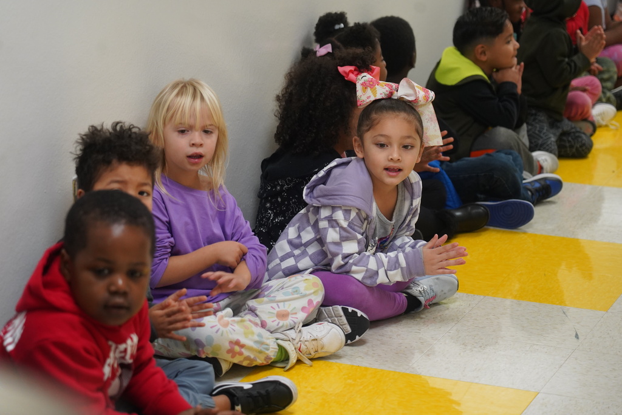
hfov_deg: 19.5
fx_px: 1814
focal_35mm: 105
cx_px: 311
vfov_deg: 13.0
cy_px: 208
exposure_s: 1/160
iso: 2500
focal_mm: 105
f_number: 4
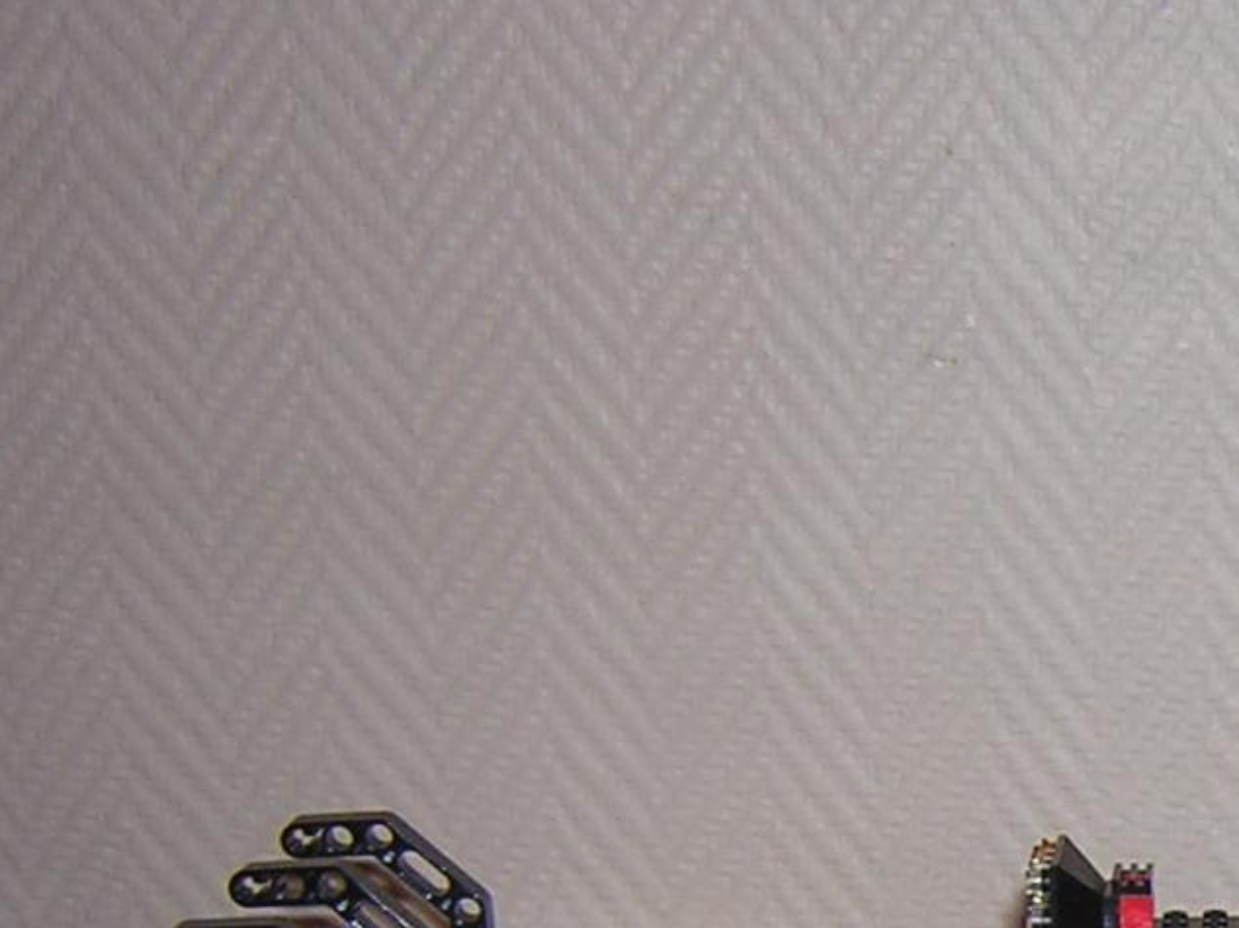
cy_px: 1133
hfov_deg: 18.4
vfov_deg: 14.2
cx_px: 1485
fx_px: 3614
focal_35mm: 101
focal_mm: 5.2
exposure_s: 1/60.1
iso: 100
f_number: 2.7
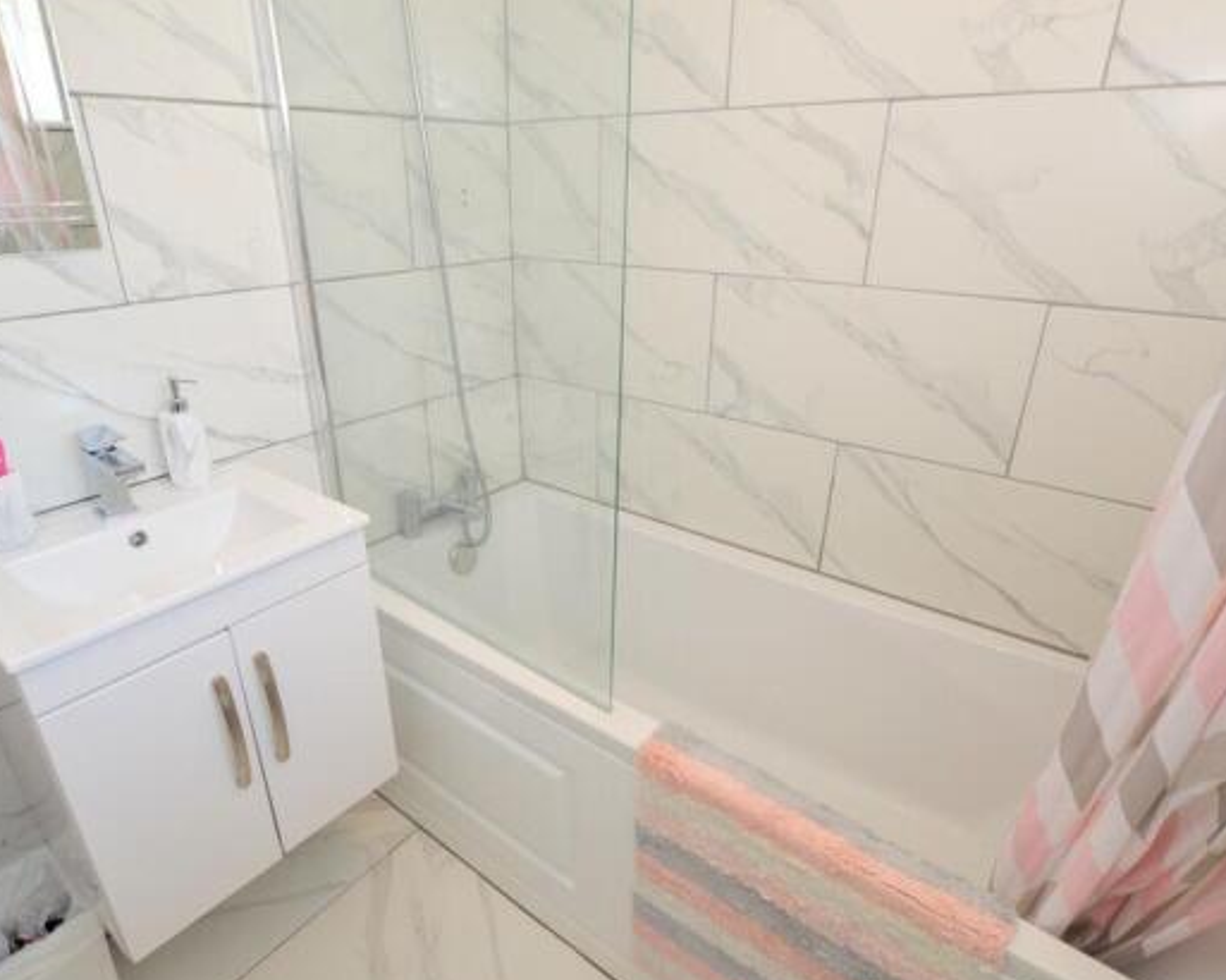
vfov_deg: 73.8
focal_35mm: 18
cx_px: 576
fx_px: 653
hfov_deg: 86.3
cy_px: 500
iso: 400
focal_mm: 10
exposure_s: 1/80
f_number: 4.5
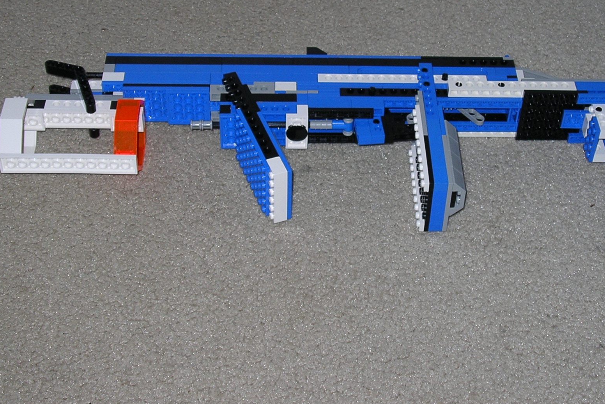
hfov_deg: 28.8
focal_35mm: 70
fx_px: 1176
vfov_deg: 19.4
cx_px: 352
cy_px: 138
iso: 50
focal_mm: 7.8
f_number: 3.3
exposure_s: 1/80
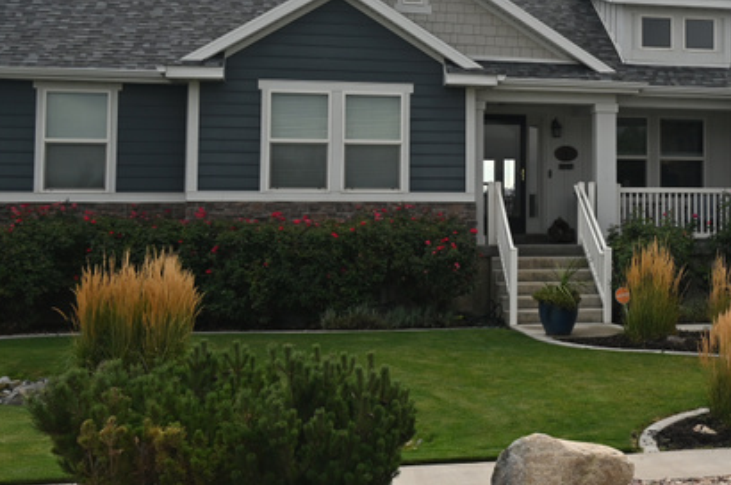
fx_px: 1318
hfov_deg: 29.3
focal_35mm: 65
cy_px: 151
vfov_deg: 20.8
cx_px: 701
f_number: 5.6
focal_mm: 26
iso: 160
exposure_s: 1/250
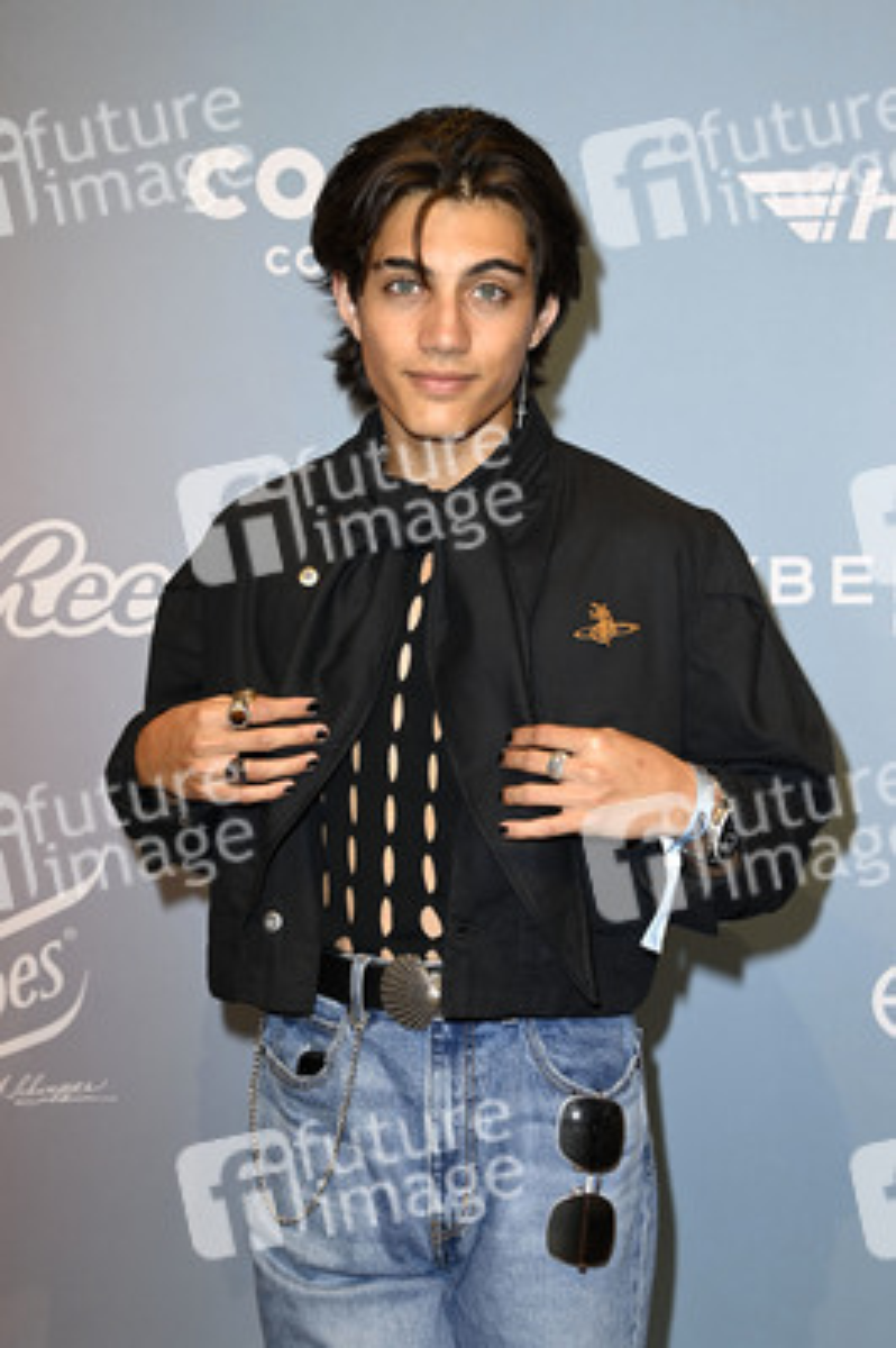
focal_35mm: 62
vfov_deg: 32.4
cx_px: 448
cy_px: 674
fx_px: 2319
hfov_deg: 21.9
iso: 400
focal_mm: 62
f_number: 5.6
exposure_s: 1/250
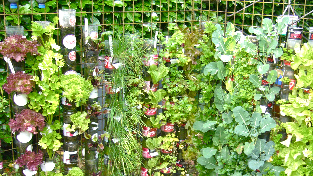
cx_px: 181
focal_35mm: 51
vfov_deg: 23.3
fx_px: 423
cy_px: 131
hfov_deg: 40.5
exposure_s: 1/100
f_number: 2.8
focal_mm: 5.8
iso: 100
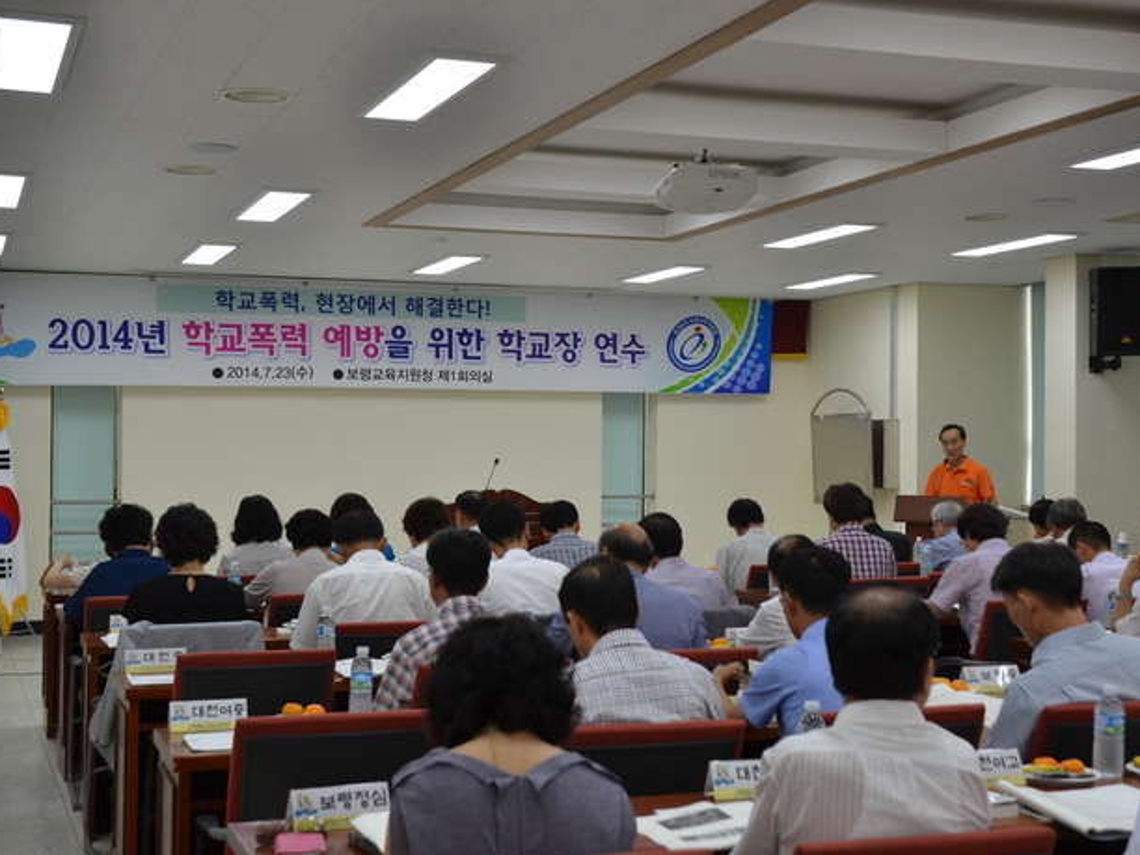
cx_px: 626
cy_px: 430
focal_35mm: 56
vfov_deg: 26.1
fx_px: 1844
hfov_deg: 34.3
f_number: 5.6
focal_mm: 34
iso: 400
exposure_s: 1/125
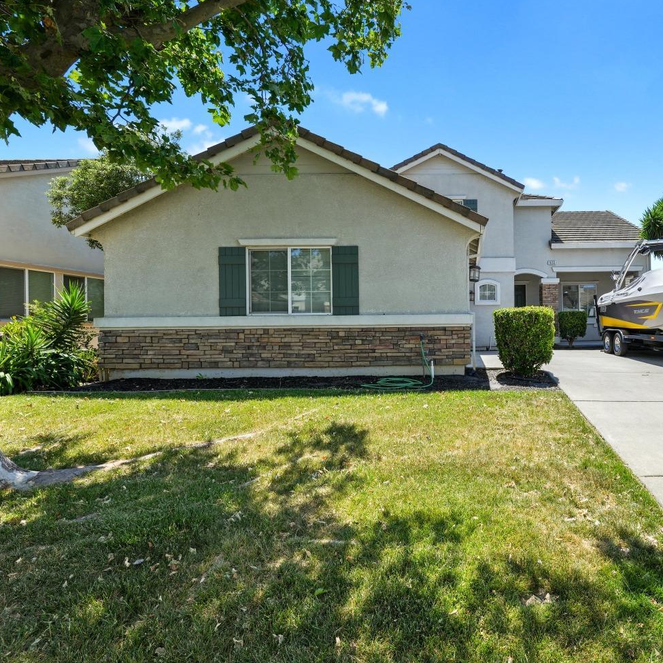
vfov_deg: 84.0
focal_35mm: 17
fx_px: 368
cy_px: 326
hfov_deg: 79.4
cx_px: 472
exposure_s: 1/80
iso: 200
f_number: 8
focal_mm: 13
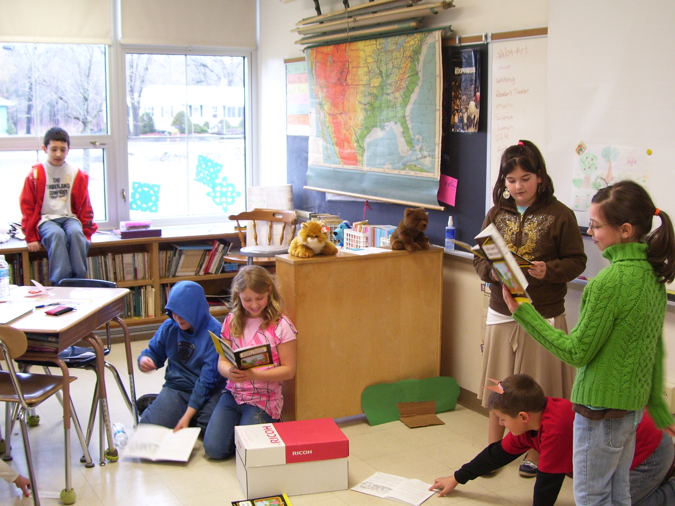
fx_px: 897
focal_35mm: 46
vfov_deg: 31.5
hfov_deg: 41.2
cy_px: 253
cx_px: 338
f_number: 3
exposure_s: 1/30
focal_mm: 7.6
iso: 160
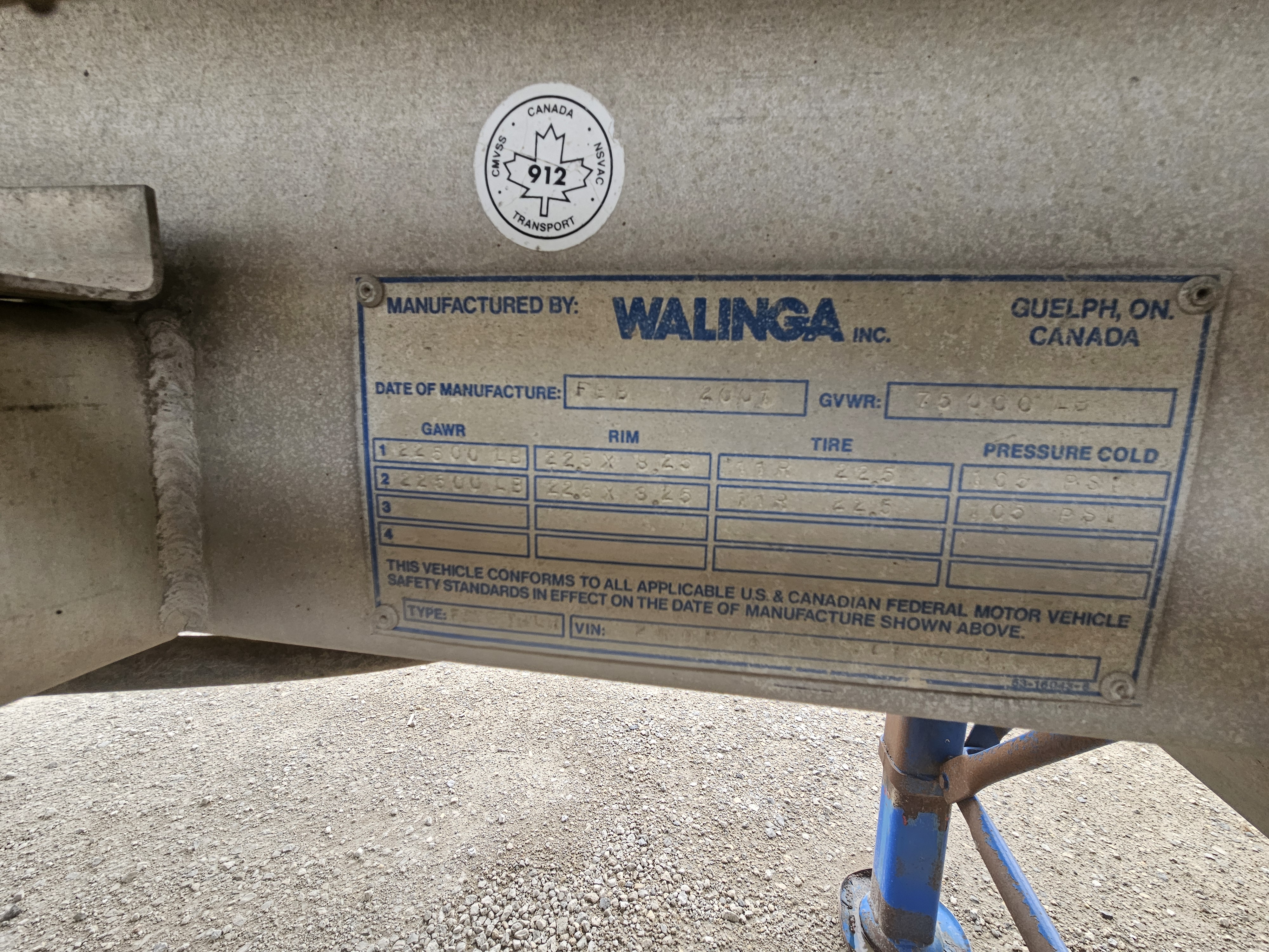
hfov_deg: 106.2
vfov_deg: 89.9
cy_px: 476
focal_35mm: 13
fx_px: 477
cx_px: 634
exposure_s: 1/207
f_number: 2.2
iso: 100
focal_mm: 2.2
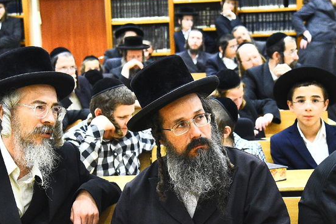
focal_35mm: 101
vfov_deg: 13.6
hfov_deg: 20.2
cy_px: 140
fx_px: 943
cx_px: 149
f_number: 4
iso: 3200
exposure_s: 1/125
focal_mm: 40
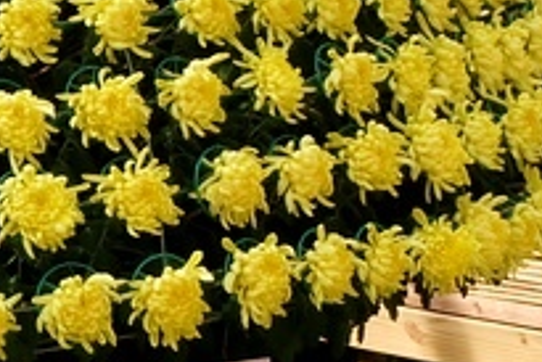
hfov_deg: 7.9
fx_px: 3842
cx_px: -338
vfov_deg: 5.4
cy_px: 20
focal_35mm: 255
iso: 800
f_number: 22
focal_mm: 34
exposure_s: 1/60
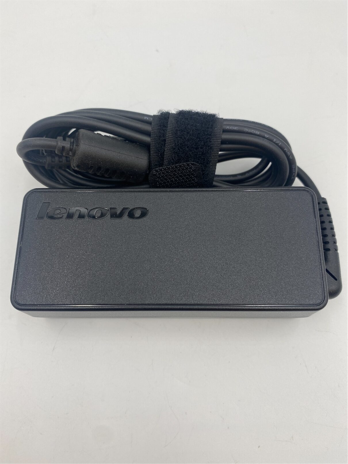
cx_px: 174
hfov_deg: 53.1
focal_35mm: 26
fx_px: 348
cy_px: 232
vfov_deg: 67.3
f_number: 1.8
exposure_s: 1/121
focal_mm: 4.25
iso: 40
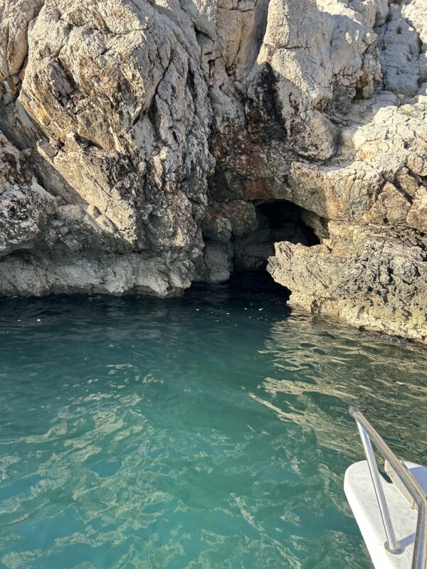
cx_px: 214
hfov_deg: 53.1
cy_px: 284
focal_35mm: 26
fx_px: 428
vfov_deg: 67.3
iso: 50
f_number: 1.5
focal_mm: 5.7
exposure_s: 1/917
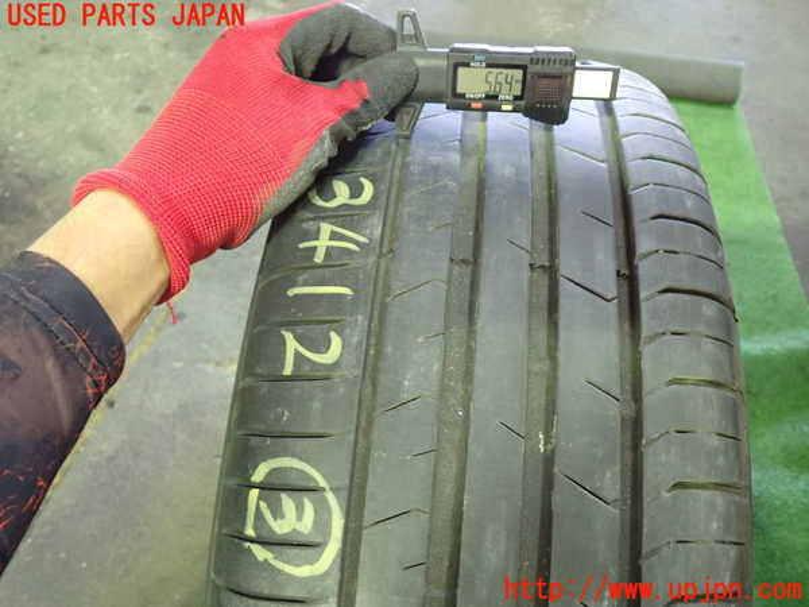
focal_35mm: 30
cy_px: 304
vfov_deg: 46.8
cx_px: 404
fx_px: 701
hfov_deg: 60.0
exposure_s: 1/25
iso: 800
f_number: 2.3
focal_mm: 5.4
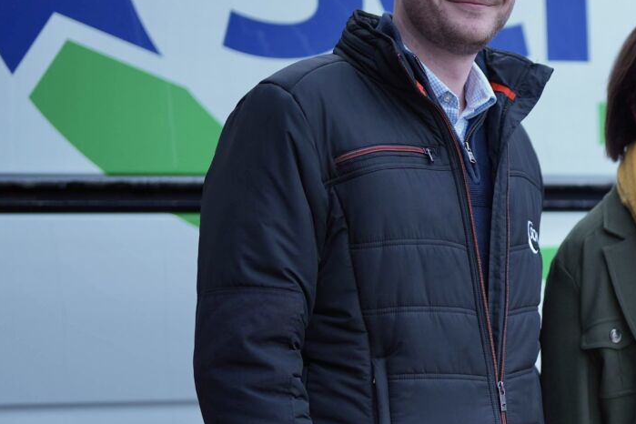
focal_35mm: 143
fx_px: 2526
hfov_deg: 14.0
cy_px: 311
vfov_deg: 9.6
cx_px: 718
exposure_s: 1/800
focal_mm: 50
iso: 100
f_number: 1.2
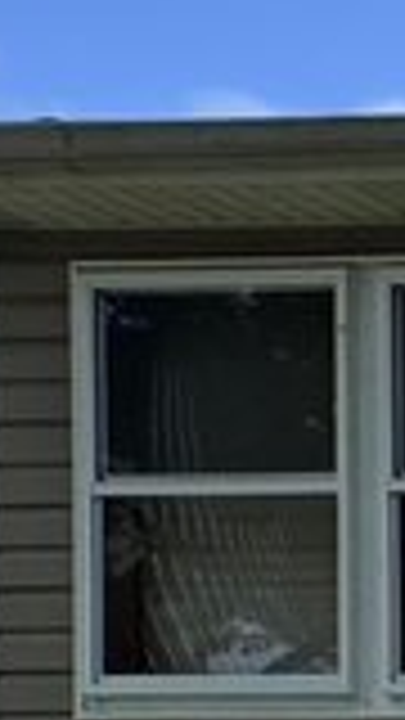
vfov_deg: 13.1
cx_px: 2734
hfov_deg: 4.6
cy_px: 1402
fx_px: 2749
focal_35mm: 144
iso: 40
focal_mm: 2.22
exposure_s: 1/879
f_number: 2.2
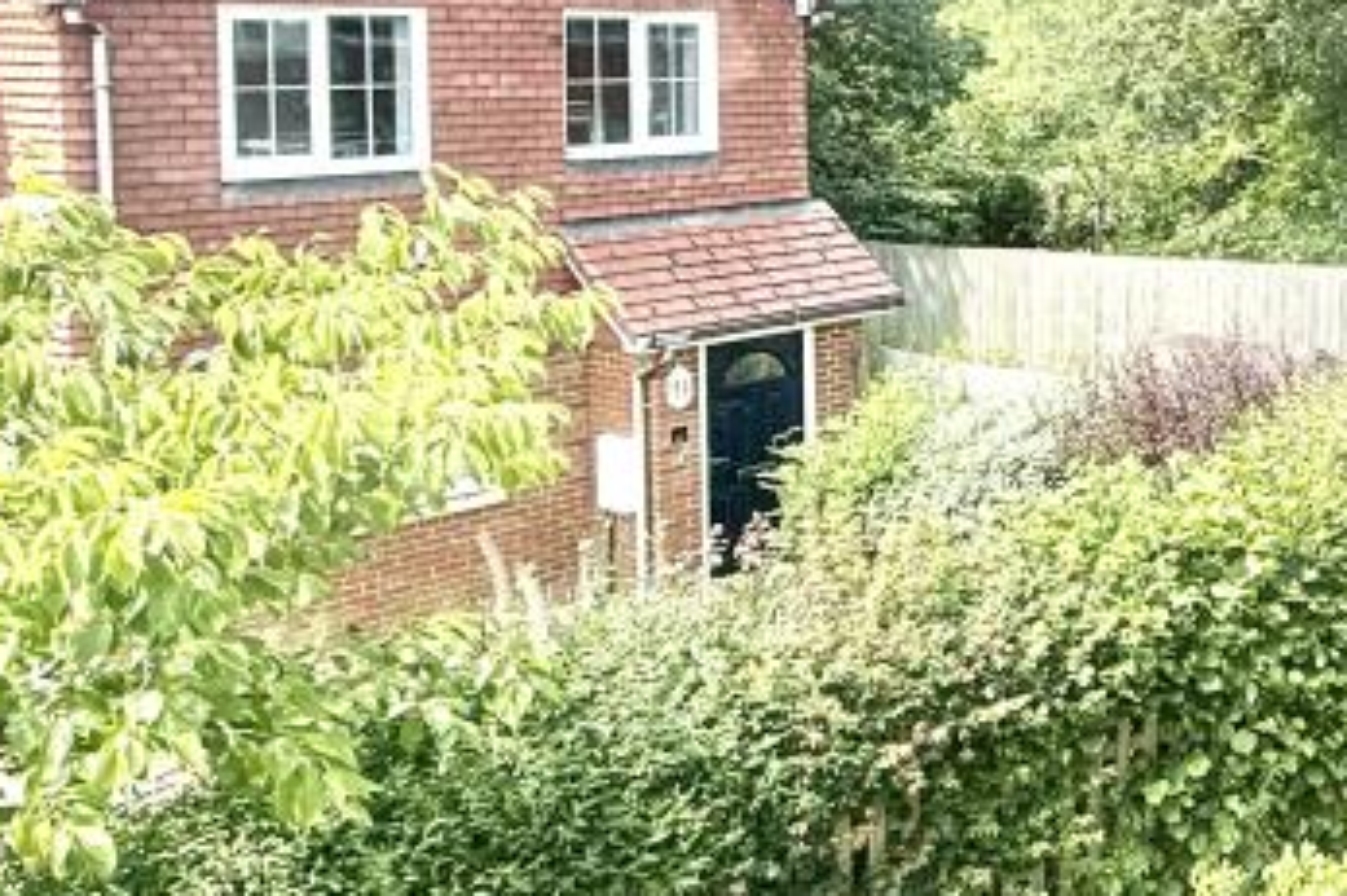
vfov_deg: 29.9
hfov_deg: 33.5
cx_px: 1743
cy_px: 101
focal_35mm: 43
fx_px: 1608
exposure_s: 1/613
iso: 64
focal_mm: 2.22
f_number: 2.2
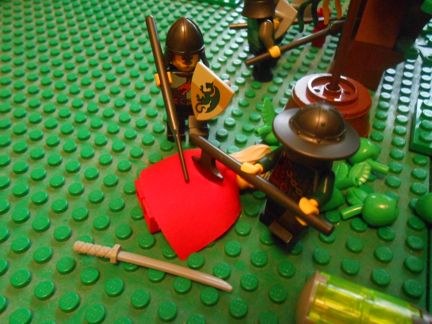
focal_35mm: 30
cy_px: 162
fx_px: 374
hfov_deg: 60.0
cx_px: 216
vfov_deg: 46.8
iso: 800
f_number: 3.8
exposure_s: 1/13
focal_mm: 5.3
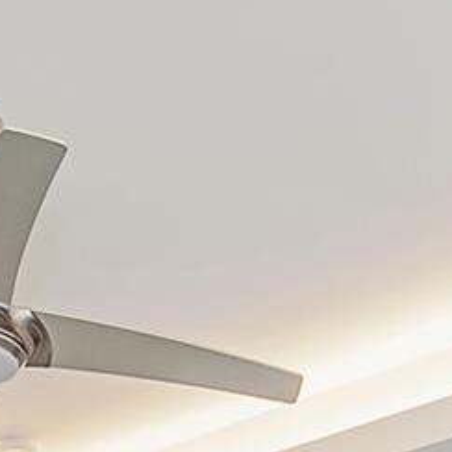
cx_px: 269
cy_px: 937
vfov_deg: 15.2
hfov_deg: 19.5
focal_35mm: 89
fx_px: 1315
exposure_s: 1/50
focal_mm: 16
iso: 400
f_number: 8
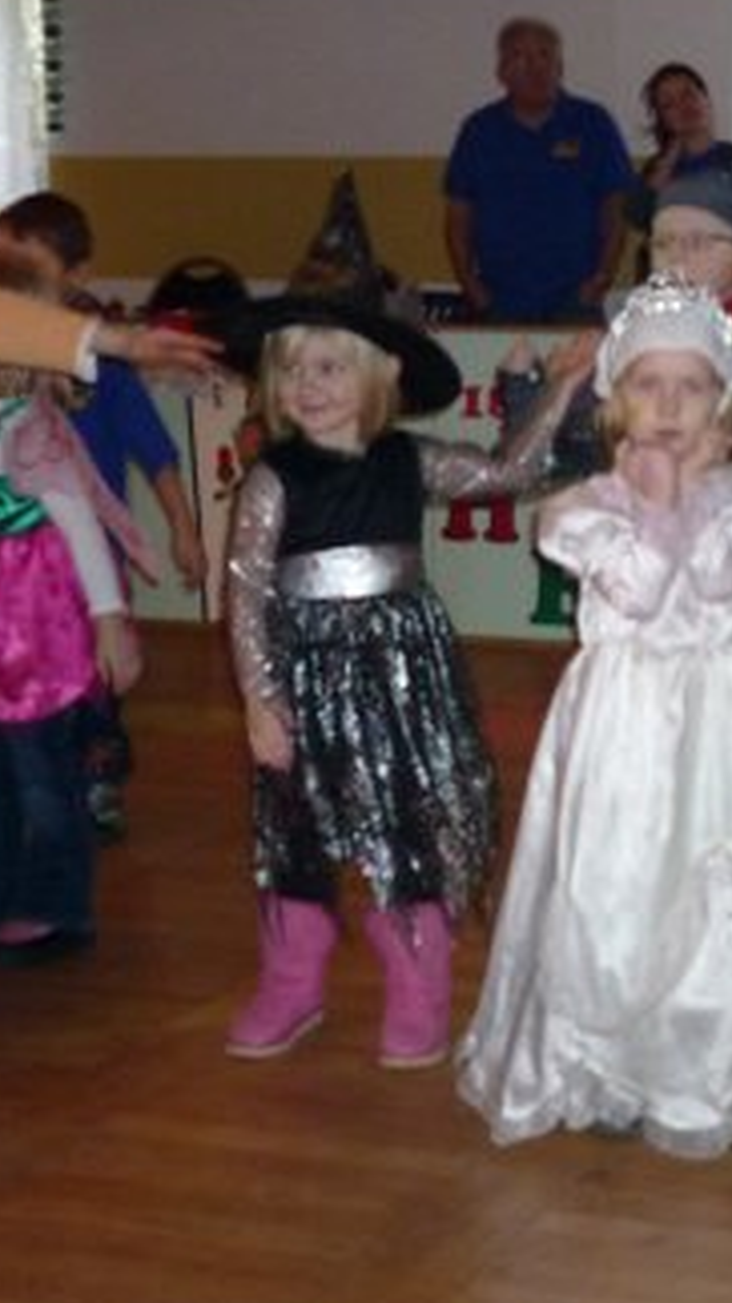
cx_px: 965
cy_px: 591
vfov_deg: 29.7
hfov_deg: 16.1
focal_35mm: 71
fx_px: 2452
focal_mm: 5.5
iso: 250
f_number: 2.8
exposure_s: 1/60
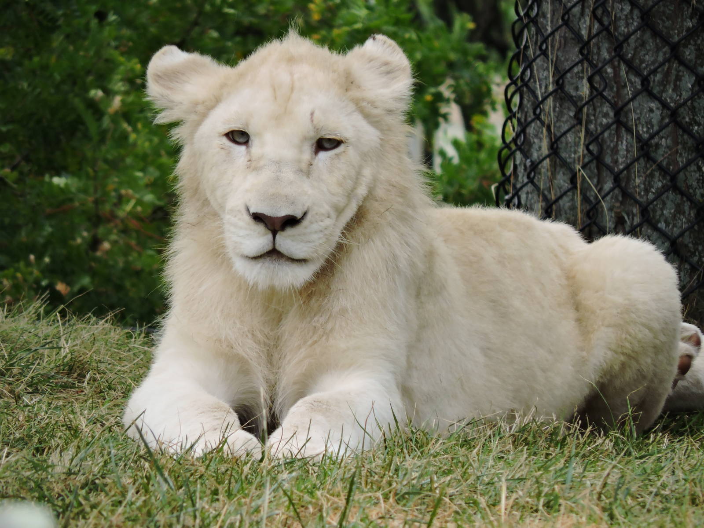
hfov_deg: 2.0
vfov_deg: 1.5
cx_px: 352
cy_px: 264
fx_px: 20337
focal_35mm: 1000
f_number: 5.9
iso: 220
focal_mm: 180
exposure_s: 1/500
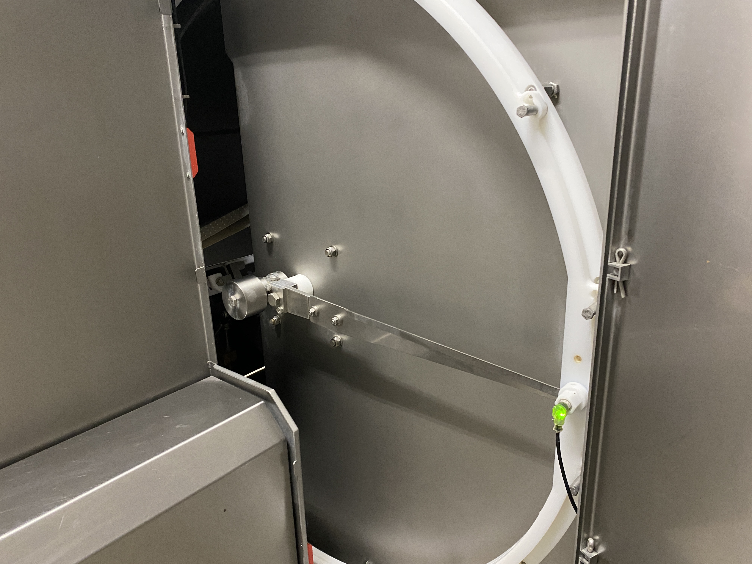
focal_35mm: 26
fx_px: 565
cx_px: 376
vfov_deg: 53.1
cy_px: 282
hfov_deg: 67.3
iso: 500
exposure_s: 1/25
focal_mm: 4.25
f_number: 1.8
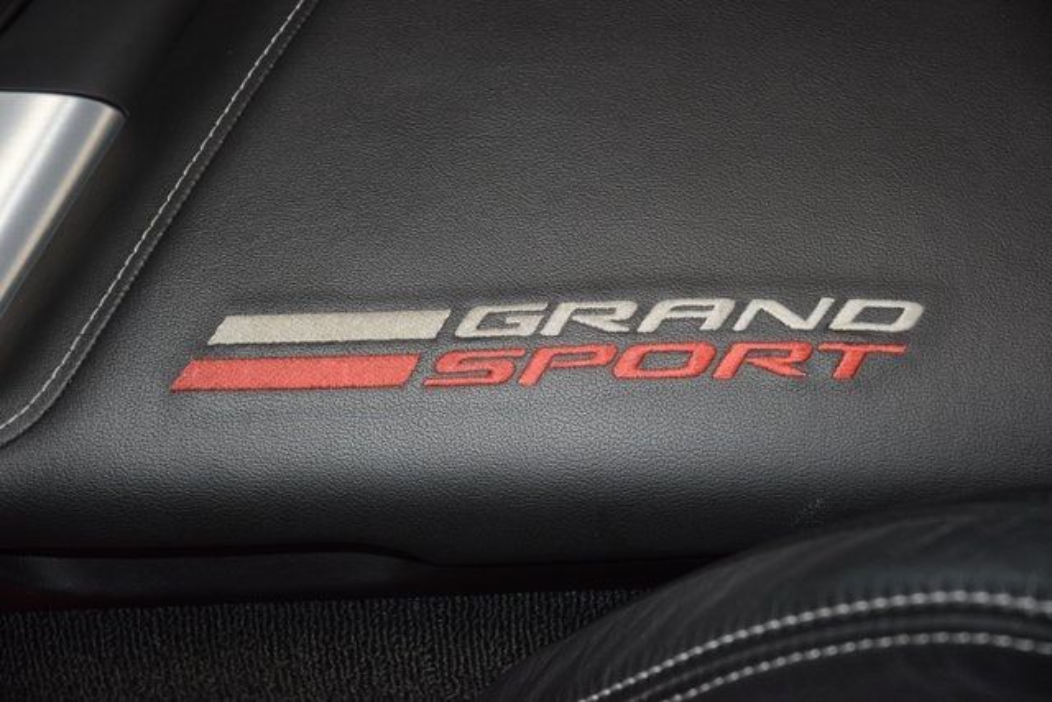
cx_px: 526
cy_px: 351
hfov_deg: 19.5
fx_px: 3069
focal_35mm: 105
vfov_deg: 13.0
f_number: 4.5
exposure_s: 1/60
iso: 900
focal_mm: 70
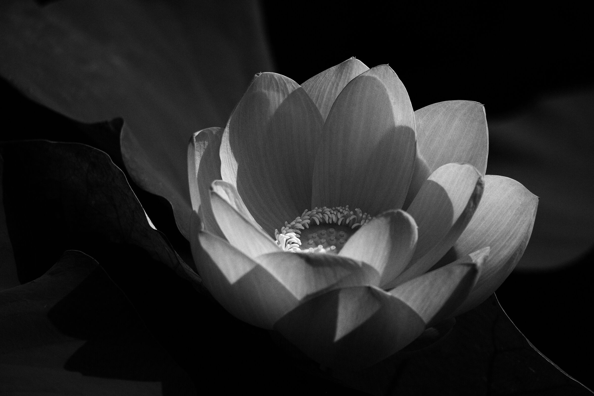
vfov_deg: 3.1
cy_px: 198
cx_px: 297
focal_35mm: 450
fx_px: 7424
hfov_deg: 4.6
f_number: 5.6
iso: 160
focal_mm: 300
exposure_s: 1/2000
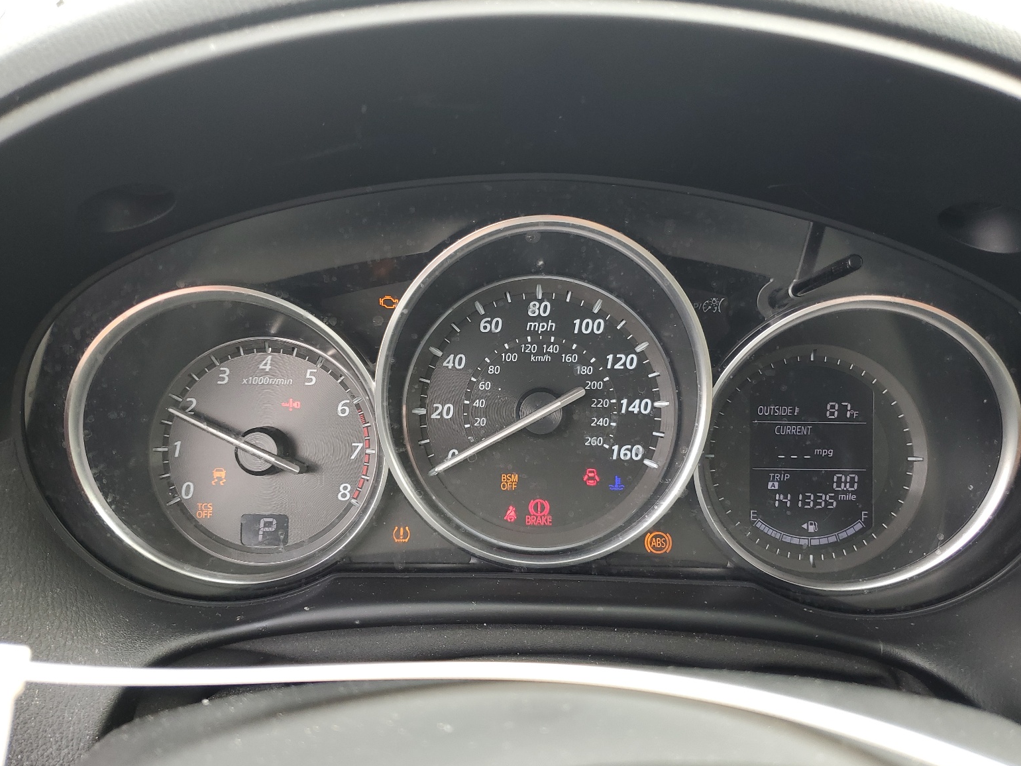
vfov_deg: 51.4
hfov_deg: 65.3
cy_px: 396
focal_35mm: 27
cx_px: 527
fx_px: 796
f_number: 1.5
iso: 50
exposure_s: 1/152
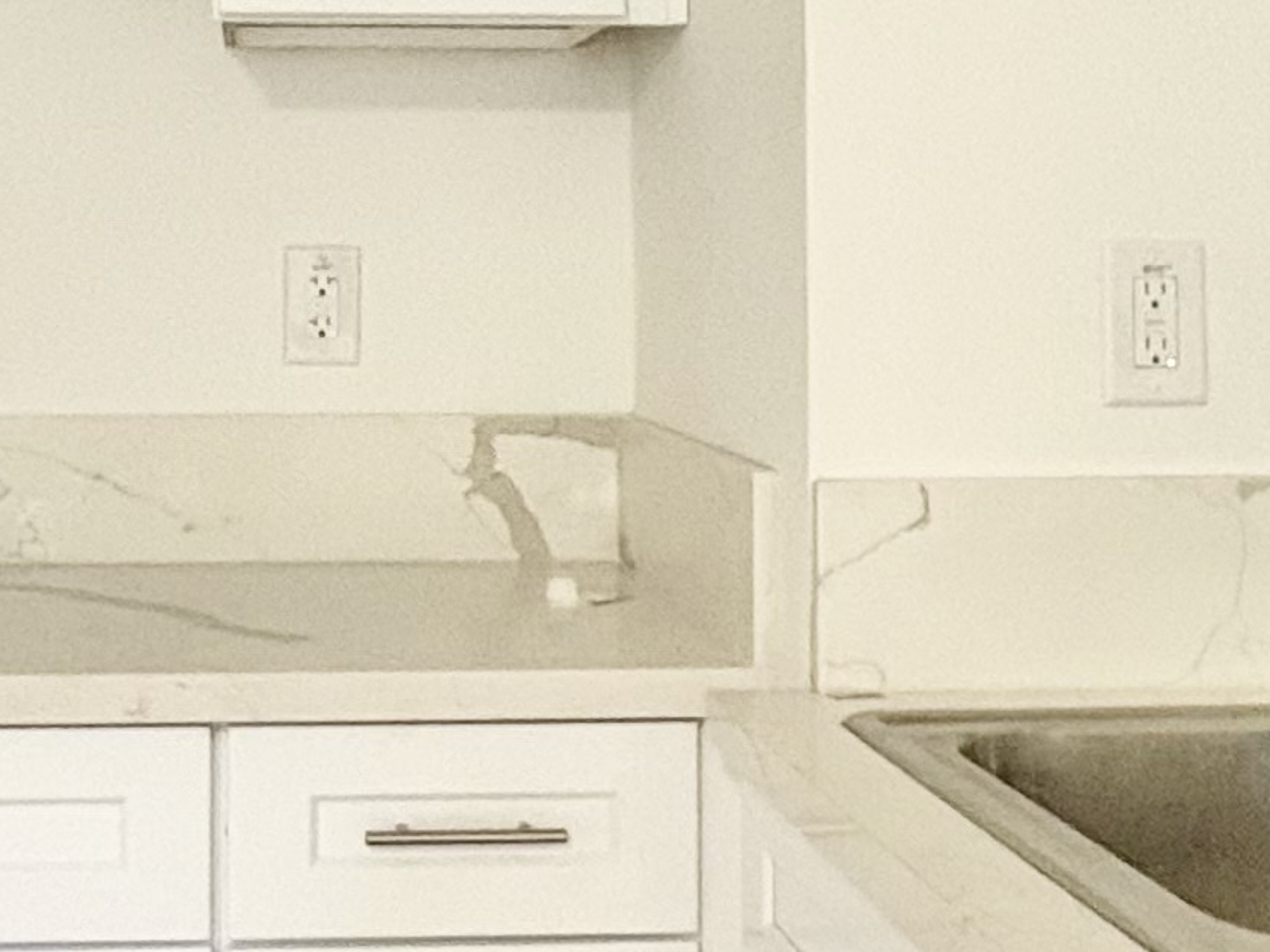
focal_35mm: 67
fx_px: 2458
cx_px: 369
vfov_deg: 21.7
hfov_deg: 28.7
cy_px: 205
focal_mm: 2.22
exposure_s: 1/60
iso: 400
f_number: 2.2
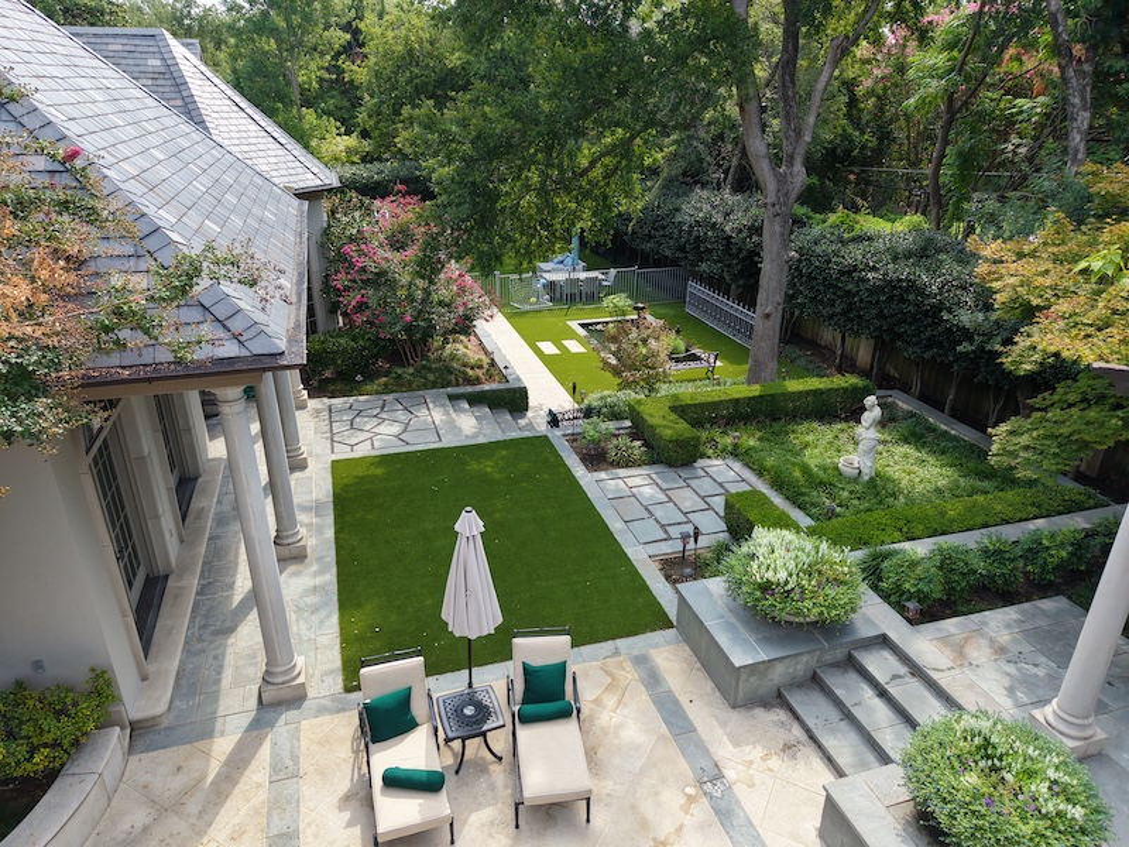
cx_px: 564
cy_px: 424
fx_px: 783
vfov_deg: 56.8
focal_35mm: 24
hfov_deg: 71.6
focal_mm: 8.67
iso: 100
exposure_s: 1/800
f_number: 1.8
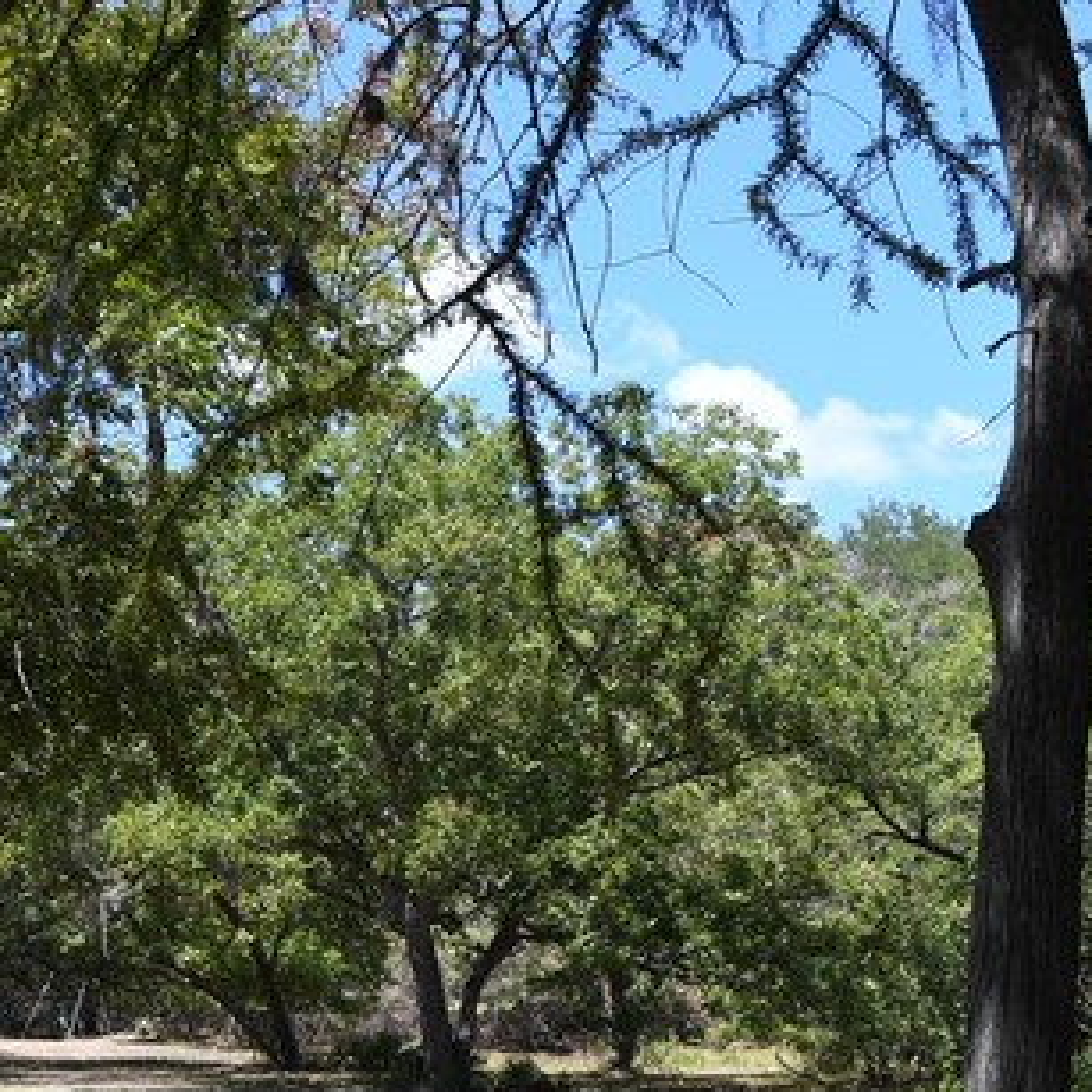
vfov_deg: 21.1
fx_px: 2891
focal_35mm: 81
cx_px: -309
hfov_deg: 19.8
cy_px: 914
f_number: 7.1
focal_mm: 18
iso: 100
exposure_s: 1/200
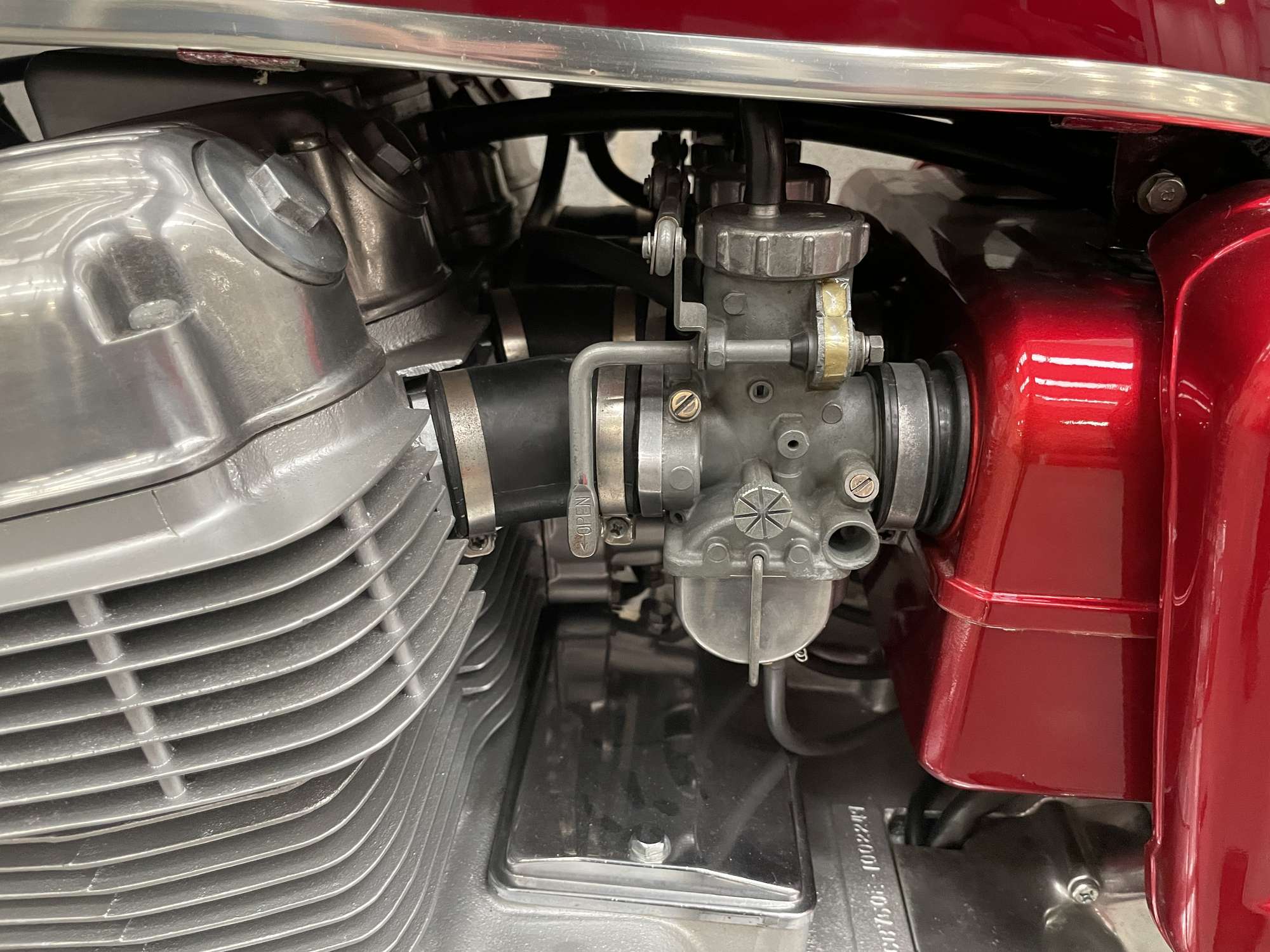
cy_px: 476
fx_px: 954
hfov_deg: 67.3
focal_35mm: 26
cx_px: 635
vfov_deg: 53.1
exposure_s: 1/60
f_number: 1.6
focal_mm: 4.2
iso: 400
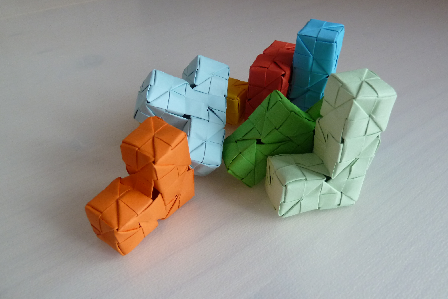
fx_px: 336
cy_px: 133
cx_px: 230
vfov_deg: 47.9
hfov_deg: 67.4
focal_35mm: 27
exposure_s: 1/30
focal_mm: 4.1
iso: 250
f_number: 3.3
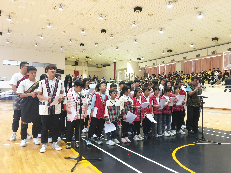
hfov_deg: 61.7
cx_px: 116
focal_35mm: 29
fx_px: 194
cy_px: 86
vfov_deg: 48.2
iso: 25
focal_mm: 4.15
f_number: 2.2
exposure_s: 1/15
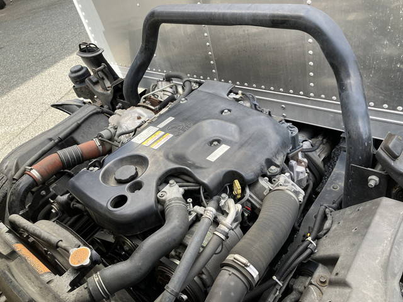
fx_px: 326
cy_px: 151
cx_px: 202
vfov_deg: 49.7
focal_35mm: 28
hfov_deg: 63.4
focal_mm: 3.99
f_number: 1.8
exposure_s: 1/203
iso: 32
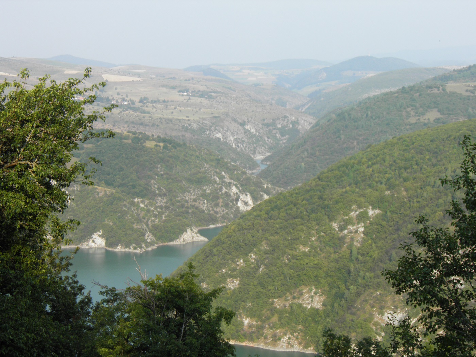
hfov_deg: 23.3
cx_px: 238
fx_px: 1155
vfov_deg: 17.6
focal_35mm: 84
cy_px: 178
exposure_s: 1/125
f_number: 5.6
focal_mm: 15.2
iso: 50
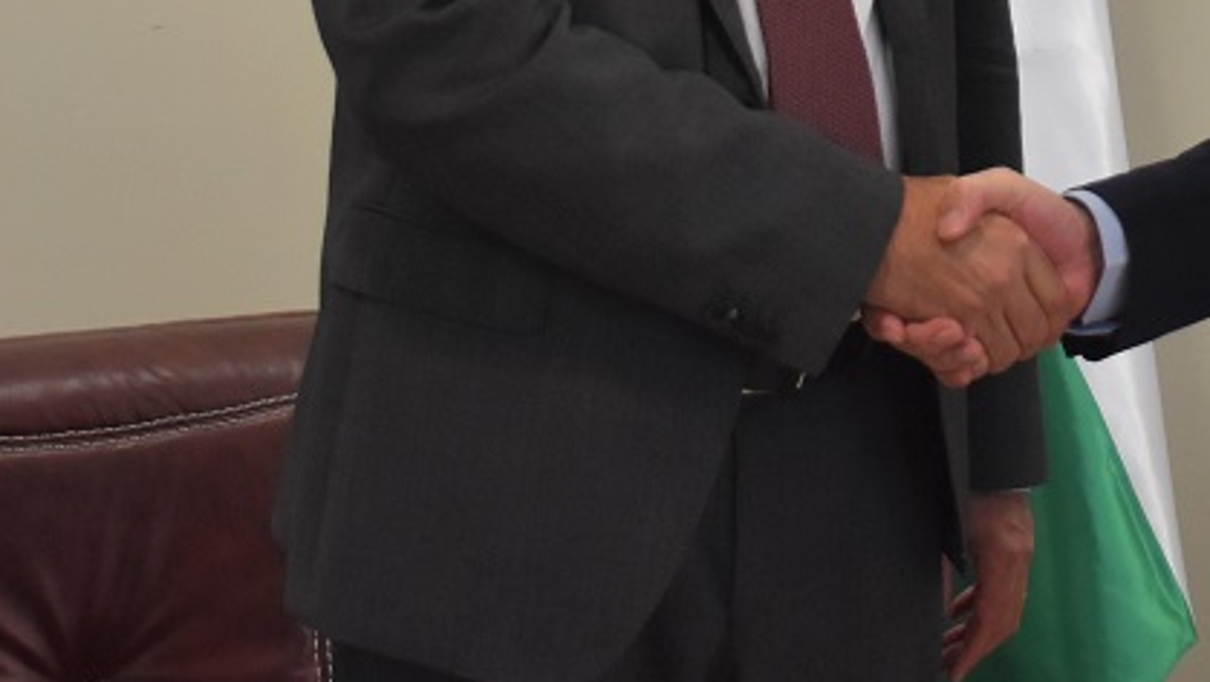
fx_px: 2833
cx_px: 1311
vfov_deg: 13.2
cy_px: -202
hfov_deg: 22.8
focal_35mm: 88
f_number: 4
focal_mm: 23
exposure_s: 1/60
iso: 800
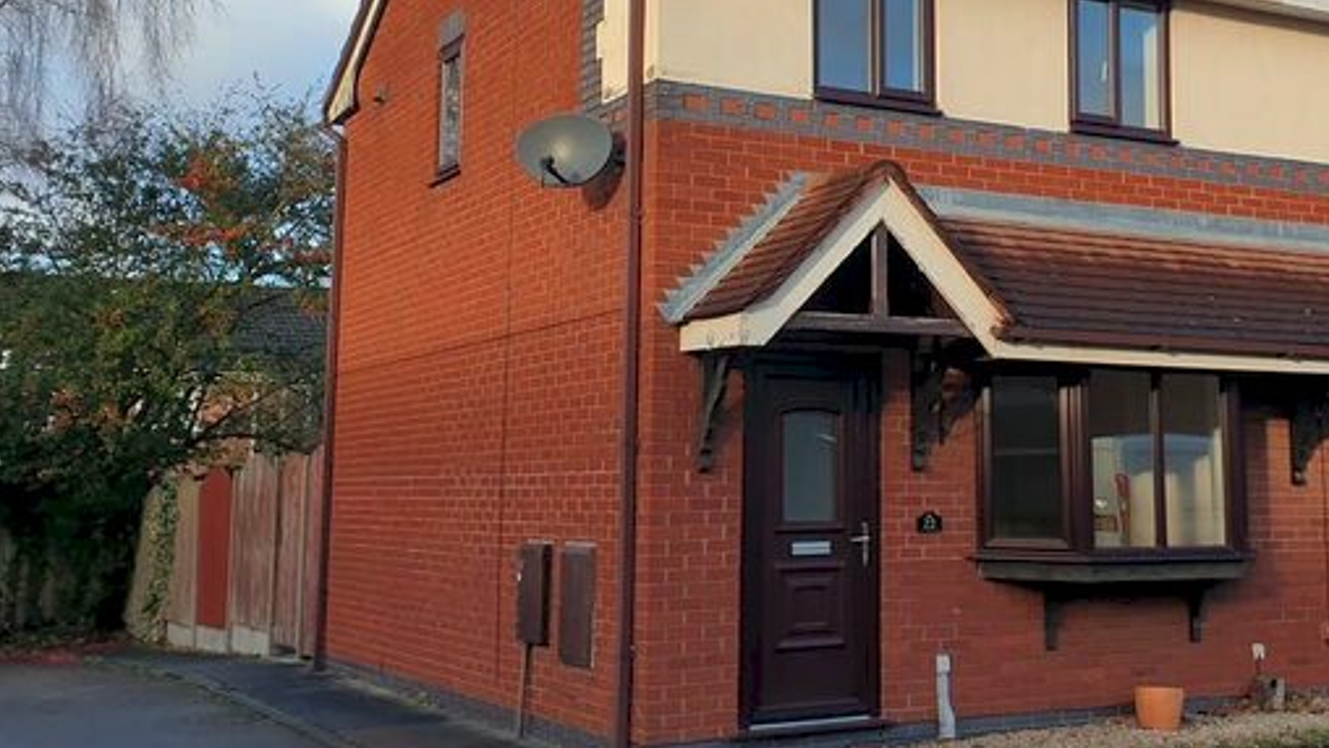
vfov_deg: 30.1
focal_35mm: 39
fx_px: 1375
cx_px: 874
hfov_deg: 50.8
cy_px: 221
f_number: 2.4
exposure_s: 1/410
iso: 50
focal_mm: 4.3
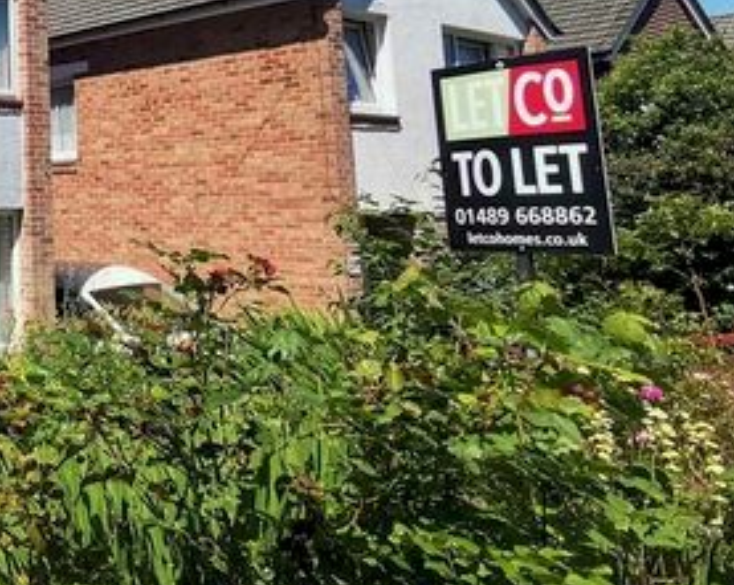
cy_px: 94
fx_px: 911
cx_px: -148
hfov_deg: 34.8
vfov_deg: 34.2
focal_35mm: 42
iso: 50
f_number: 2.2
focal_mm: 2.26
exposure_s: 1/978
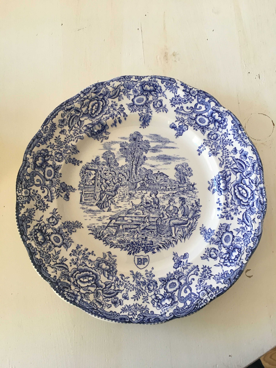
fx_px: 308
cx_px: 138
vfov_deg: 61.7
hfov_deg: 48.2
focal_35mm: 29
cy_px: 184
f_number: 2.2
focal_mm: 4.15
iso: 50
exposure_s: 1/33
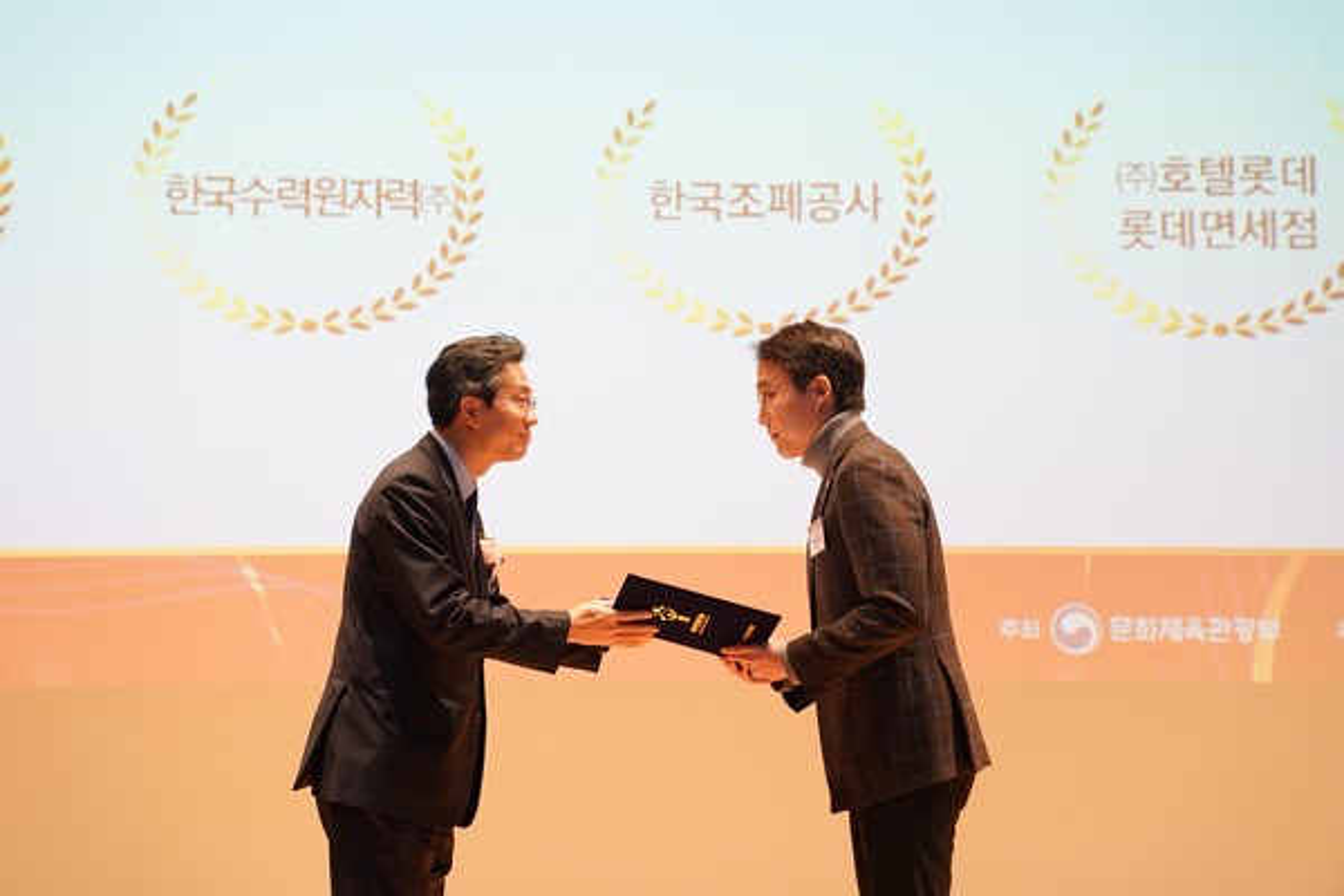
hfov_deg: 31.4
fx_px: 2389
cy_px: 448
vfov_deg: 21.2
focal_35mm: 64
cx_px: 672
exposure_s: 1/100
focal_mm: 64
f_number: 3.2
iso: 1600
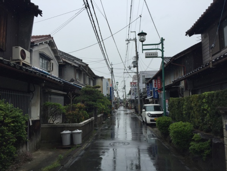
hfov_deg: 61.7
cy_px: 86
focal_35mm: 29
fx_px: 190
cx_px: 114
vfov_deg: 48.2
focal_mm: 4.15
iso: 32
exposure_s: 1/942
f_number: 2.2
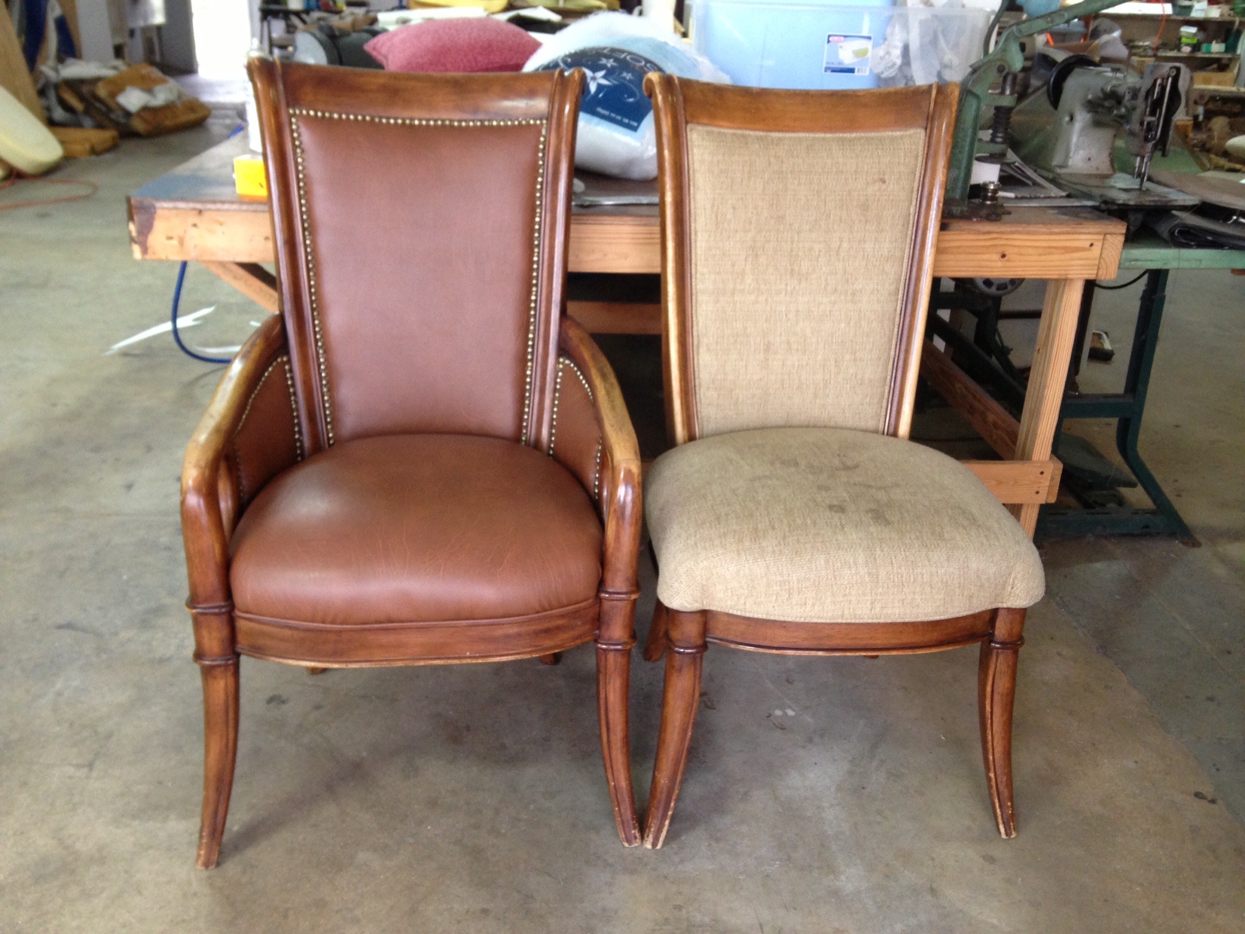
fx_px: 1187
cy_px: 467
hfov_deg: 55.4
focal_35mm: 33
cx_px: 622
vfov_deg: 42.9
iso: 160
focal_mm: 4.13
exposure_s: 1/20
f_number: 2.4
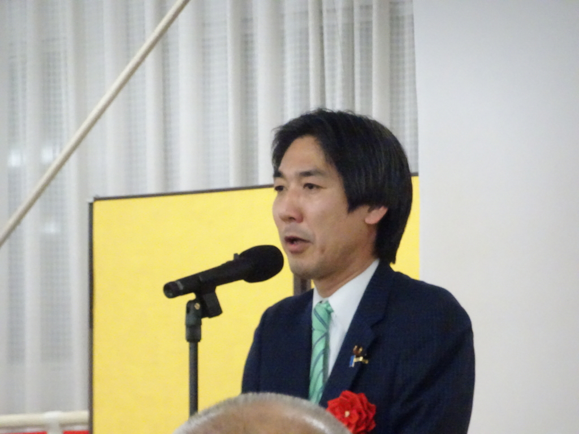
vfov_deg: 4.2
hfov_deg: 5.6
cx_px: 290
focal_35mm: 355
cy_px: 217
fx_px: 5938
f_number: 6.3
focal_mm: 60.59
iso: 3200
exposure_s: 1/125
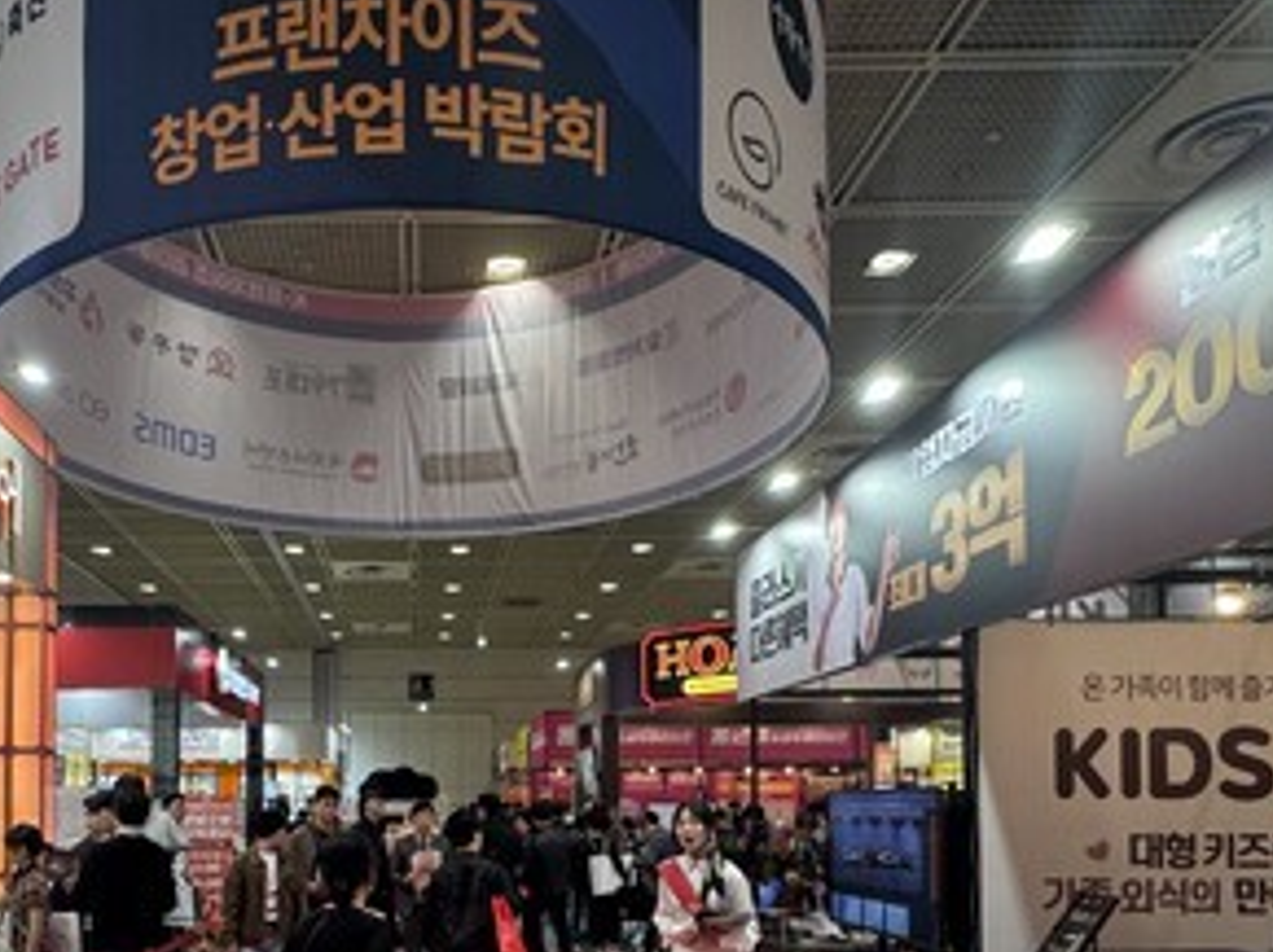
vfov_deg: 45.3
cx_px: 404
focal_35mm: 29
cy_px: 785
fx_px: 1066
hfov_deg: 60.0
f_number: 2.2
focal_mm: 2.22
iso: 200
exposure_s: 1/120
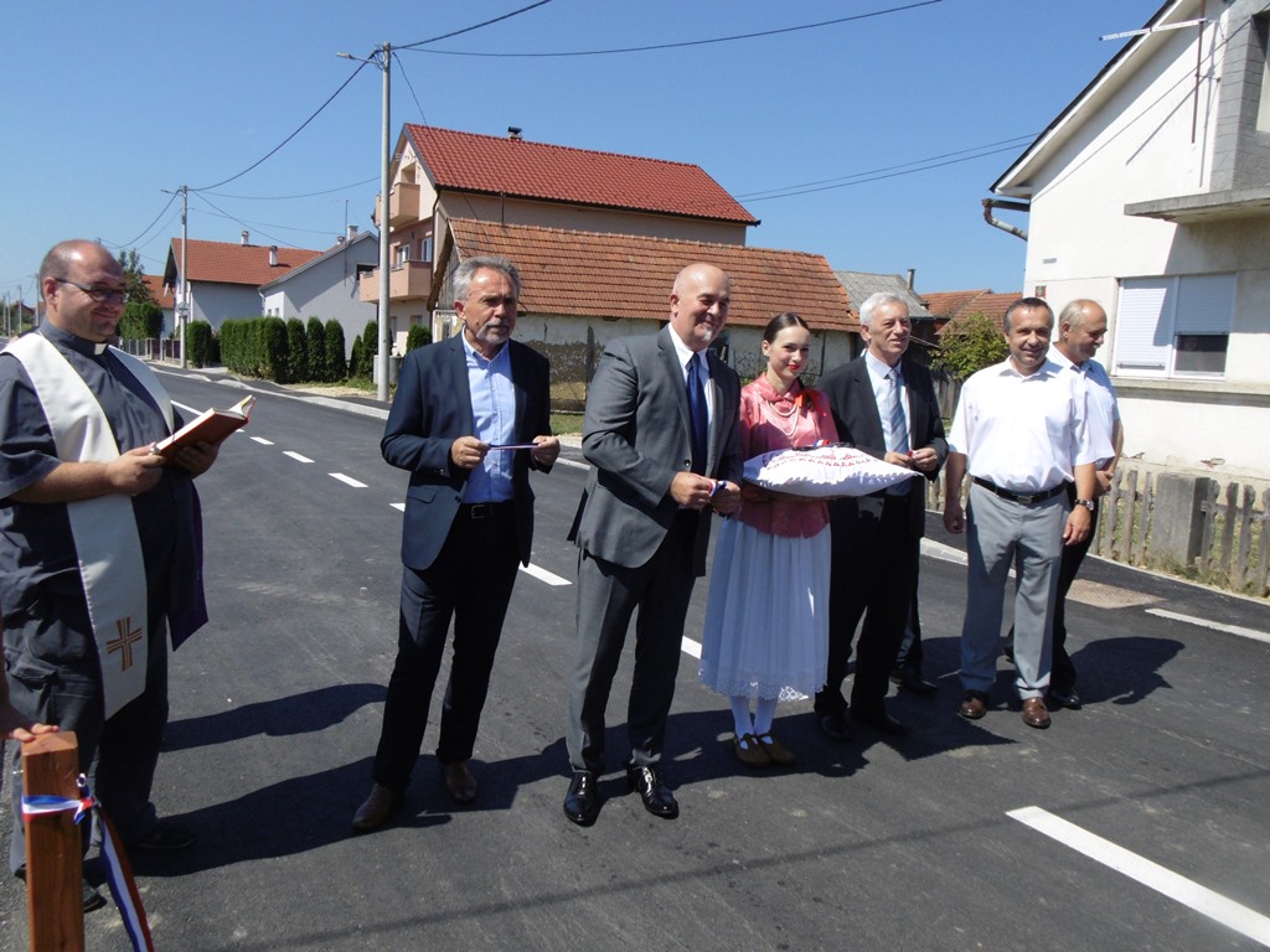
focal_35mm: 29
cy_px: 476
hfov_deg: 61.7
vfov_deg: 48.2
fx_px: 1064
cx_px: 635
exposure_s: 1/1250
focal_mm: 5.3
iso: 100
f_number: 3.2
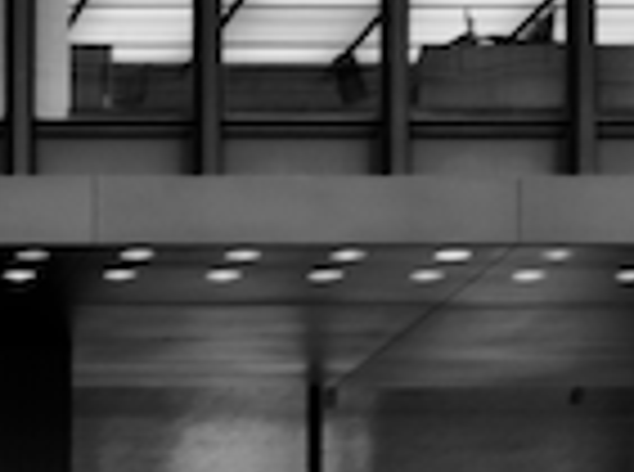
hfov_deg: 9.4
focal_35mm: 200
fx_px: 3654
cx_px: -535
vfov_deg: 7.4
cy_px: 148
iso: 400
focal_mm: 26
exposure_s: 1/15
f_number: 6.3
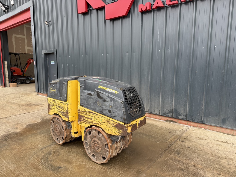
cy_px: 88
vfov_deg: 56.8
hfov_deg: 71.6
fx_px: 164
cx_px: 118
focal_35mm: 24
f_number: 1.78
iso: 64
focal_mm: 6.76
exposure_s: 1/273
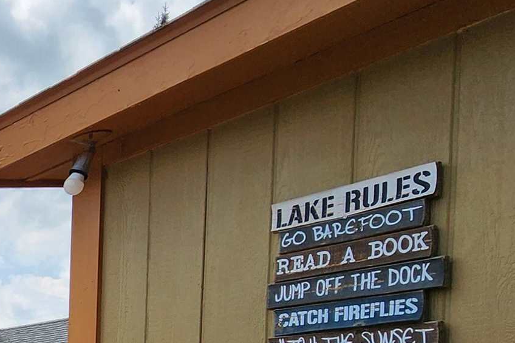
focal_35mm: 49
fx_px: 701
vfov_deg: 24.4
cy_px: 435
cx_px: -223
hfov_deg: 28.8
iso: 50
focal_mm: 2.2
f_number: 2.2
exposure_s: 1/1704
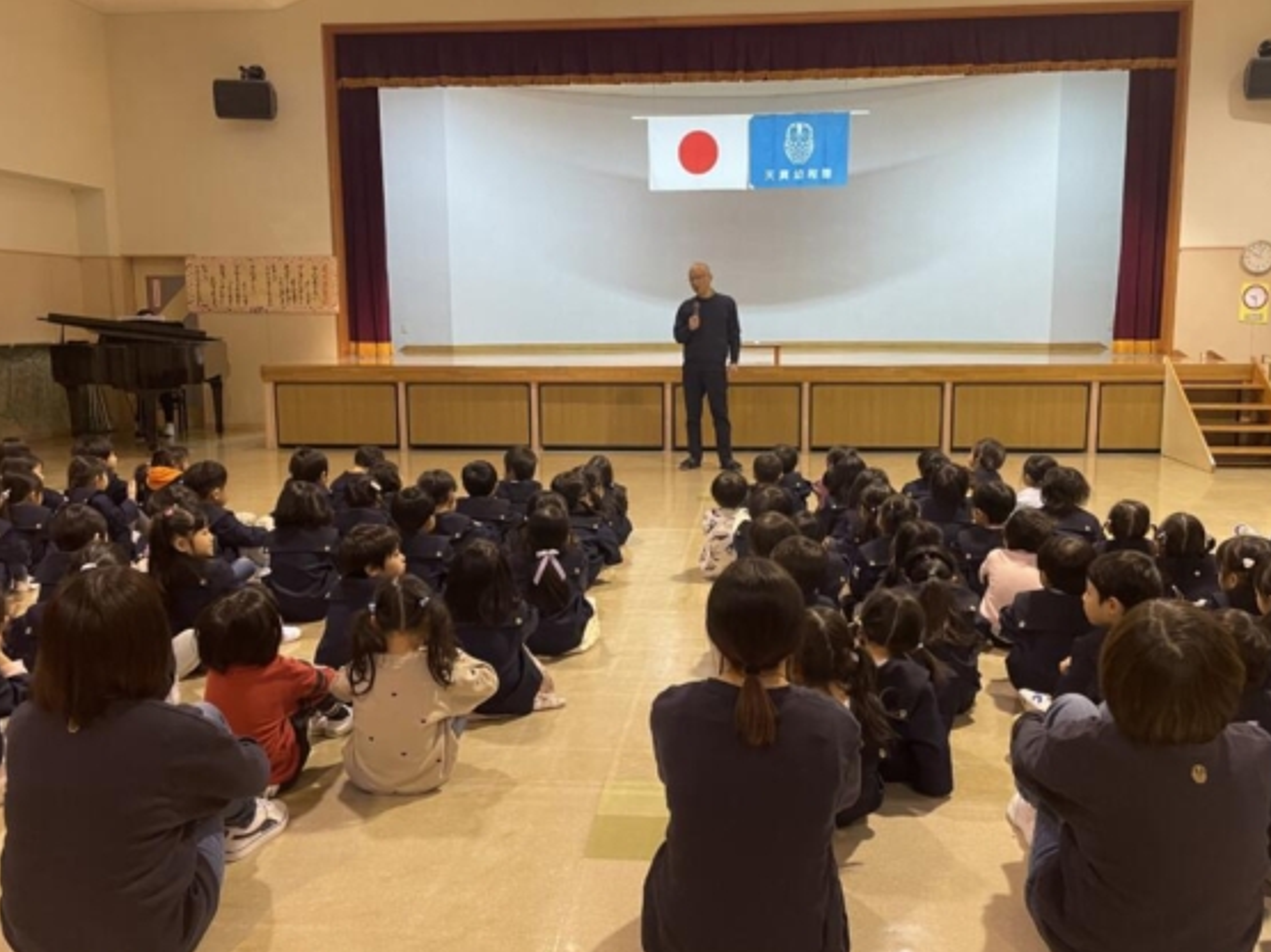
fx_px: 1101
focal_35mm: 30
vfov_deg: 46.8
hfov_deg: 60.0
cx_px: 655
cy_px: 471
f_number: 1.6
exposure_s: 1/50
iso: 125
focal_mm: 4.2
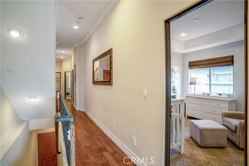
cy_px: 83
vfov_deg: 67.4
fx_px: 125
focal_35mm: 18
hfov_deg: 90.0
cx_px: 124
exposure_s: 1/160
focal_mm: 18
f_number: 8
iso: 200
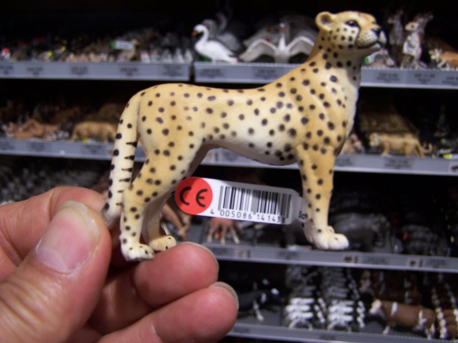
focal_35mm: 38
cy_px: 172
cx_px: 229
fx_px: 503
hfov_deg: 49.0
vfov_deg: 37.7
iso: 80
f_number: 2.8
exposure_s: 1/30
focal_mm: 6.3
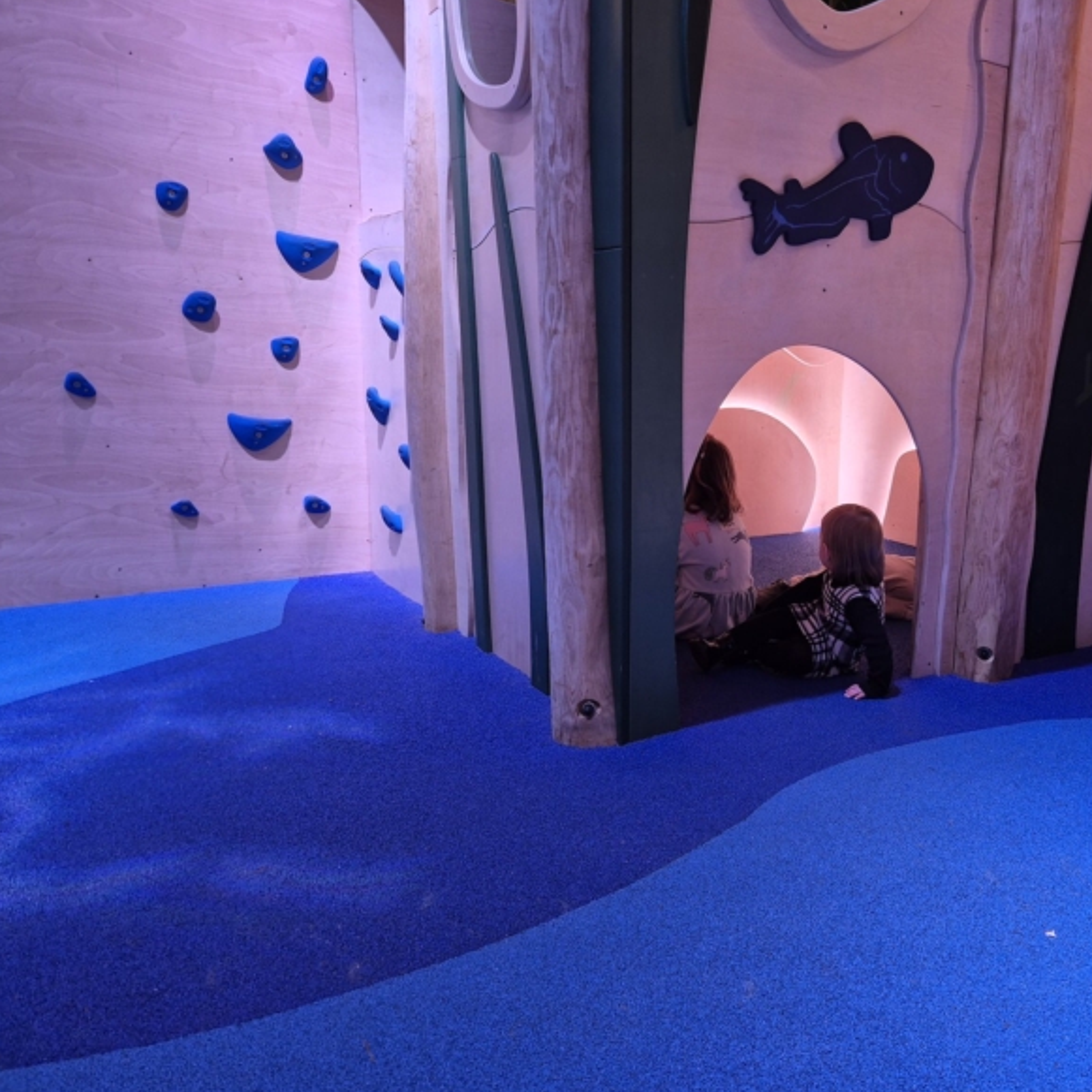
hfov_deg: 55.9
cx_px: 739
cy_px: 536
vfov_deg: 57.3
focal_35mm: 28
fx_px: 999
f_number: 1.8
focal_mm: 5.4
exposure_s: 1/53
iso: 250
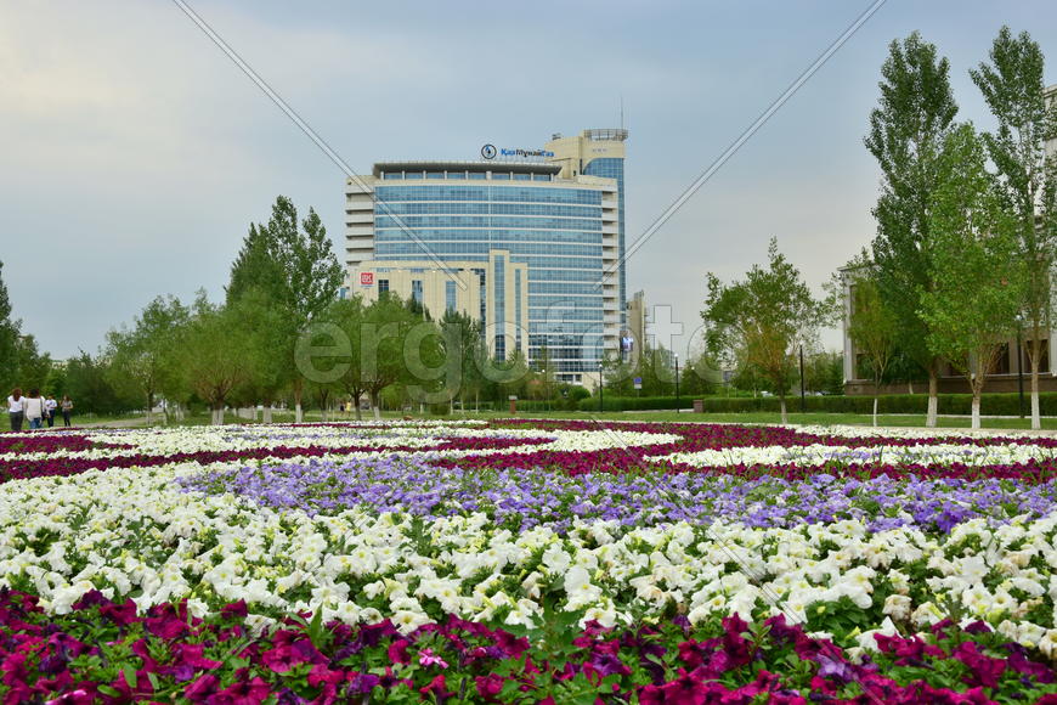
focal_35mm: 36
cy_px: 352
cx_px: 528
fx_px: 1057
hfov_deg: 53.1
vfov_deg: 36.9
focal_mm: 24
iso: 160
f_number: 9
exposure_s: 1/50
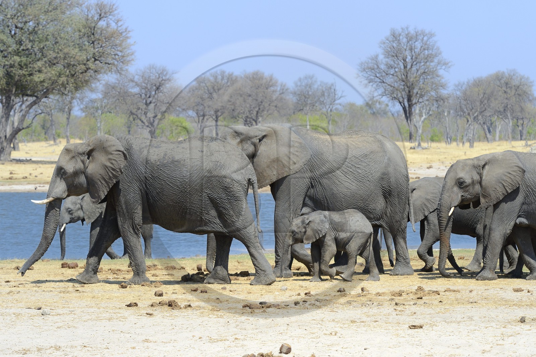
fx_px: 2382
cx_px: 268
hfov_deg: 12.8
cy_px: 178
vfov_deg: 8.6
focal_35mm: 160
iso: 400
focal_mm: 160
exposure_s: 1/800
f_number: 8
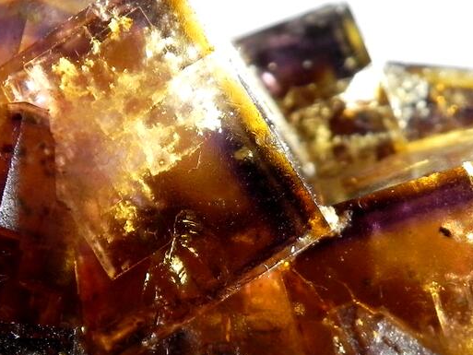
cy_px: 254
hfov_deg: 17.5
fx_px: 1531
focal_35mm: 112
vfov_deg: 13.2
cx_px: 153
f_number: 3.2
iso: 160
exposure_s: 1/34
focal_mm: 8.2
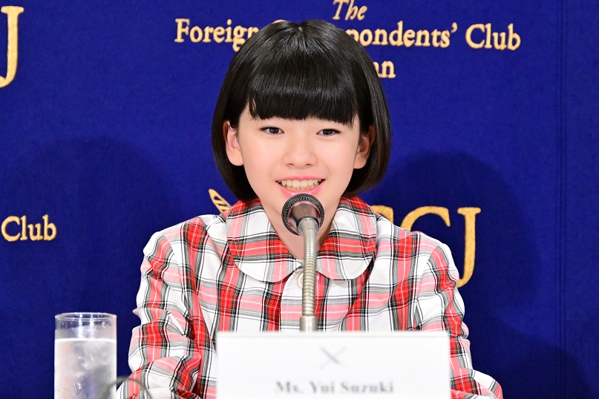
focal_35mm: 225
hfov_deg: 9.1
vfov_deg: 6.1
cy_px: 200
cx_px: 300
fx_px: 3743
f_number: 6.3
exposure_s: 1/200
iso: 5000
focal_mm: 150
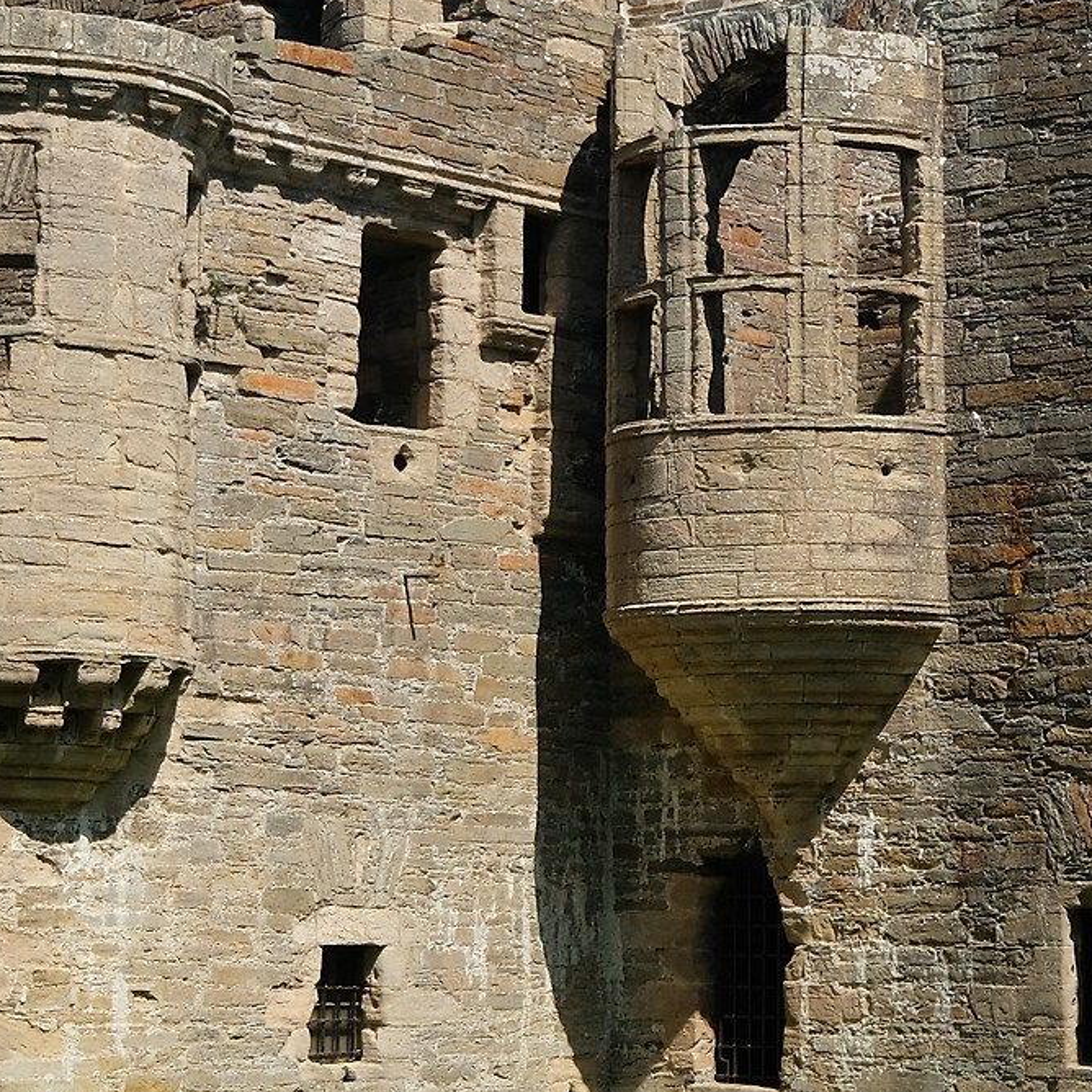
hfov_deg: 15.8
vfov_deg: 15.8
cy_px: 253
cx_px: 674
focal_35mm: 110
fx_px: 3926
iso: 400
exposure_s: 1/1500
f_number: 5.6
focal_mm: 24
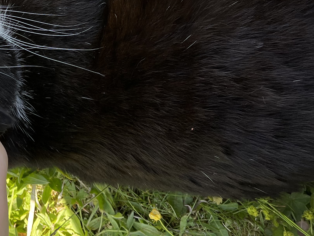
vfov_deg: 21.7
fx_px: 590
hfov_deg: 28.7
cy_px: -4
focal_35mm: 65
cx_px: 37
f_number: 1.6
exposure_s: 1/517
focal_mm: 5.1
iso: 50
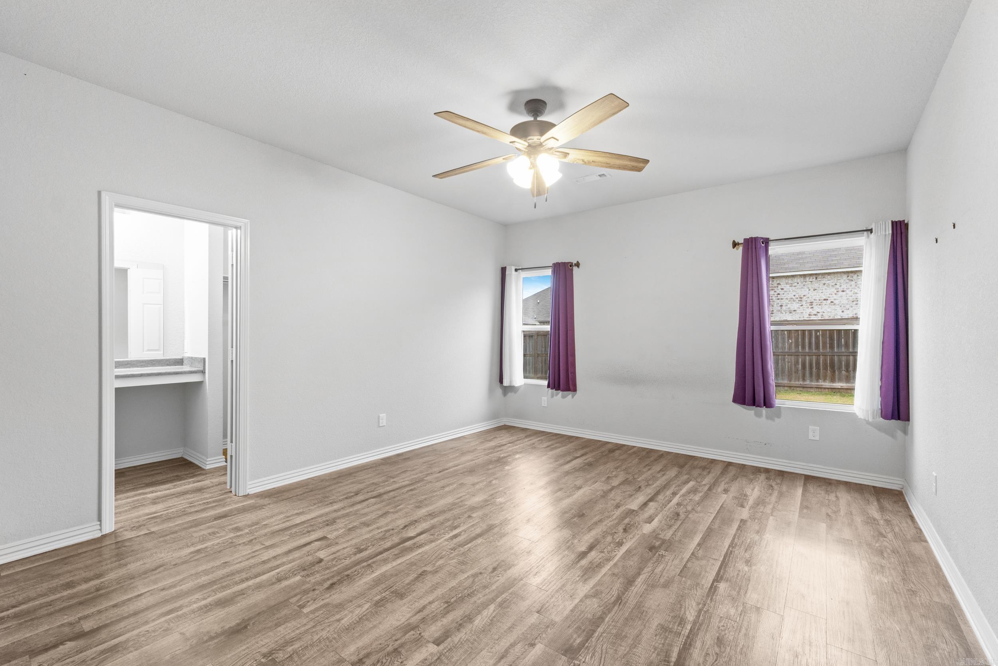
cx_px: 499
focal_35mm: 15
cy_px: 333
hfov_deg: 100.4
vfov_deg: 77.3
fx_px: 416
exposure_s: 1/1.25
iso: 400
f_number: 9
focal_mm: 10
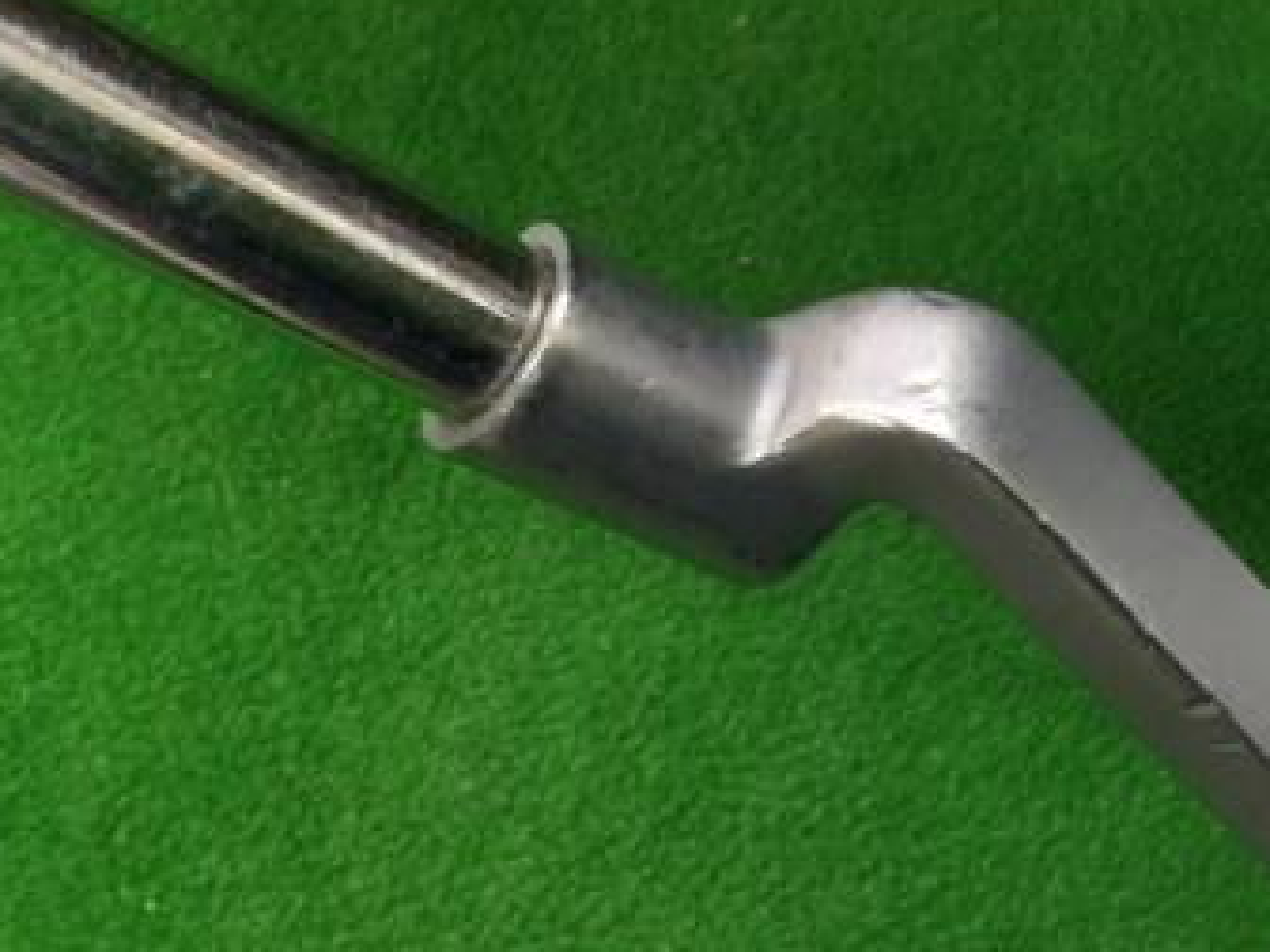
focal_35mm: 59
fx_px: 2165
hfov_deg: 31.3
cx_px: 1119
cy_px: 499
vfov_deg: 24.8
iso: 100
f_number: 2.4
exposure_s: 1/30
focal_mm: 3.3
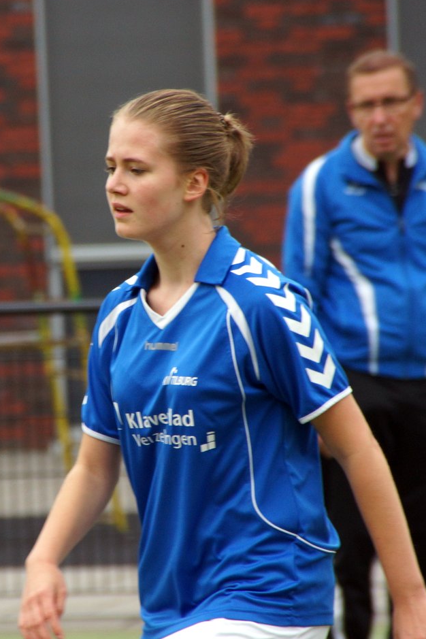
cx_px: 228
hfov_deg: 3.4
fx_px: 7259
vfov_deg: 5.0
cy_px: 316
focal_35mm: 409
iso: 400
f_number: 7.1
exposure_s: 1/500
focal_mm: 250
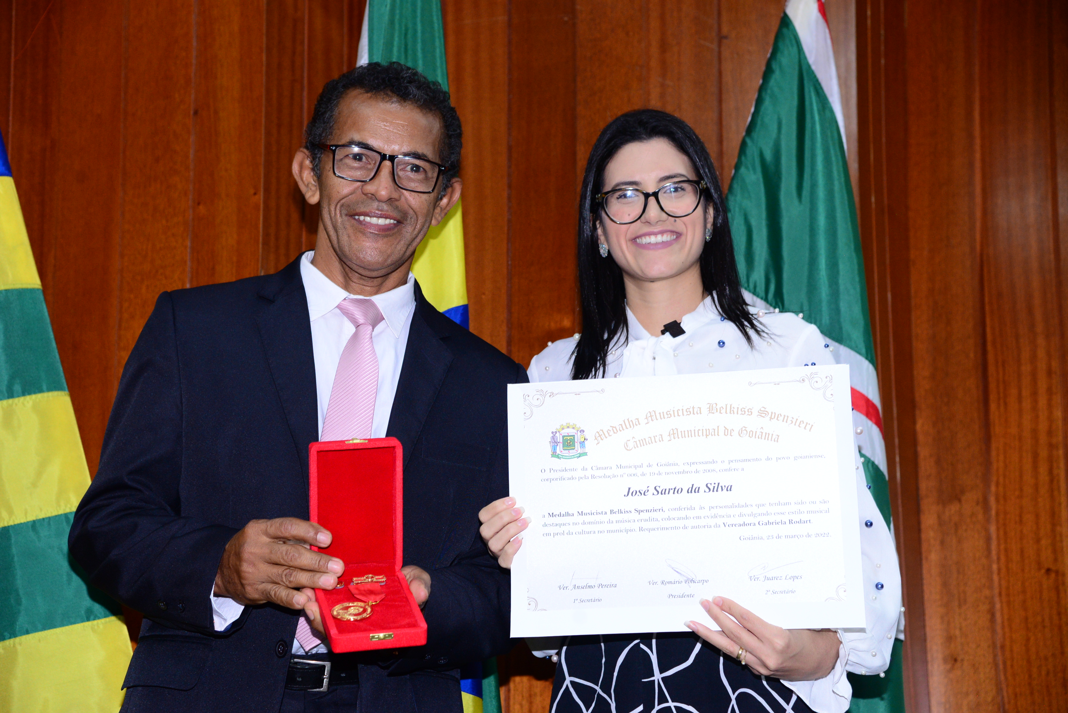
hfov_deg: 28.8
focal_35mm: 70
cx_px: 534
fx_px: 2077
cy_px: 356
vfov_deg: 19.5
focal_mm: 70
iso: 2000
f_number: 4.5
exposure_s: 1/125
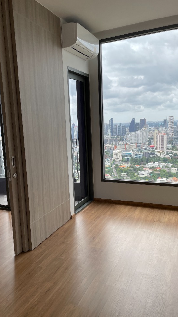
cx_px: 77
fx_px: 244
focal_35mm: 29
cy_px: 159
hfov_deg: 40.1
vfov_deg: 66.1
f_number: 1.6
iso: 32
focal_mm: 4.2
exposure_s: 1/643
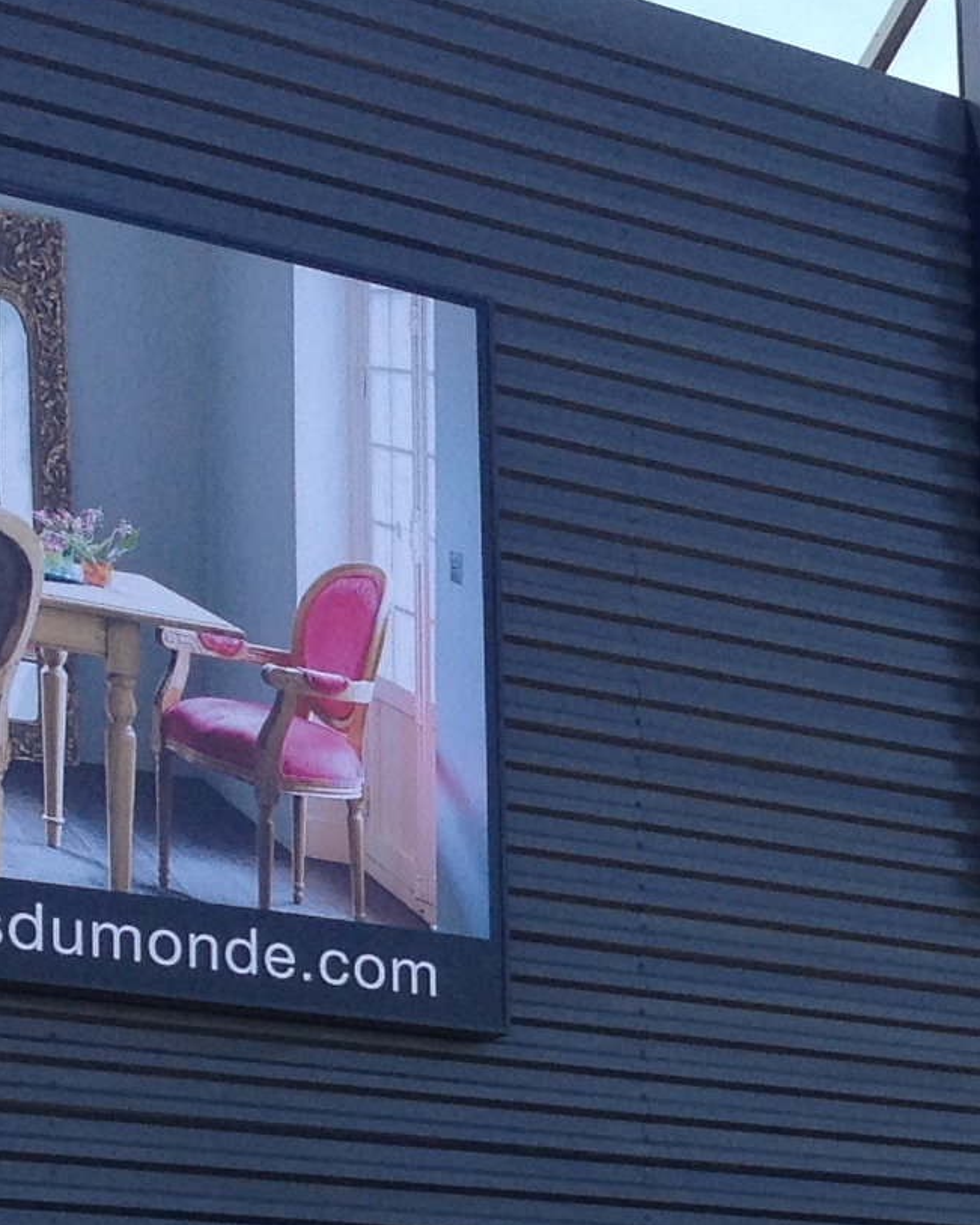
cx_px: 1465
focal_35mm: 137
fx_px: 4968
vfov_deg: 13.9
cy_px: 1207
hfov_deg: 10.9
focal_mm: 4.28
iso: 50
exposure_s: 1/613
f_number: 2.4
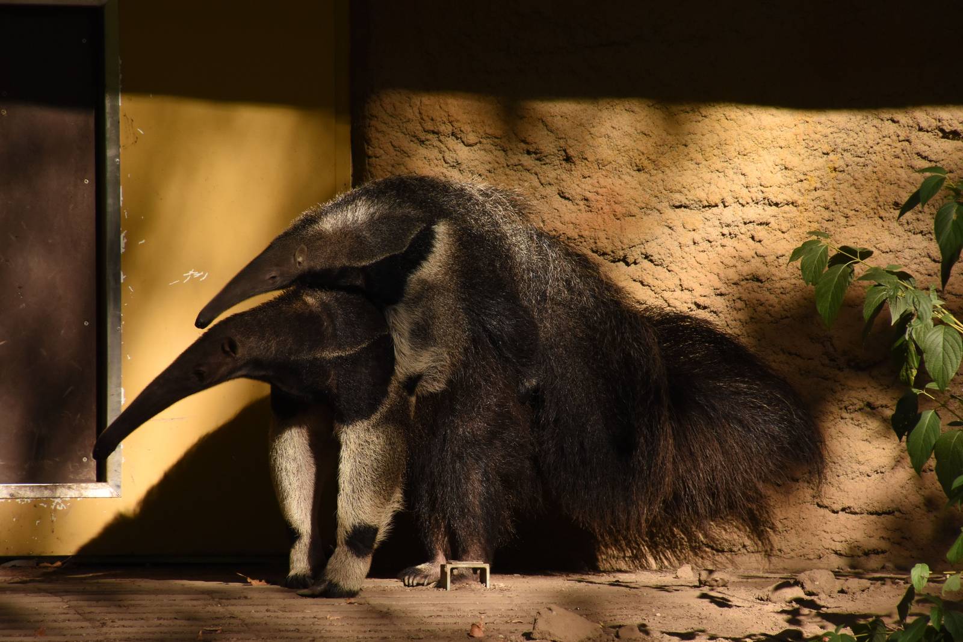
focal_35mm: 450
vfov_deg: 3.1
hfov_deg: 4.6
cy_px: 321
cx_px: 482
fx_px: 12038
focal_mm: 300
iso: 800
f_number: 13
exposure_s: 1/500
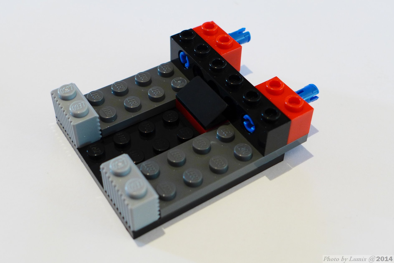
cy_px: 132
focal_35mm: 50
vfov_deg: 27.0
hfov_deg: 39.6
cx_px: 197
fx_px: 547
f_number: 2.8
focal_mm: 9.8
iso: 400
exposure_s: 1/10
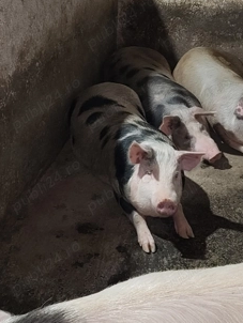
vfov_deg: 29.3
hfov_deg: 22.2
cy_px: 121
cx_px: 158
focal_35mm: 66
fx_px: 617
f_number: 1.88
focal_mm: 5.56
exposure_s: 1/25
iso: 1778
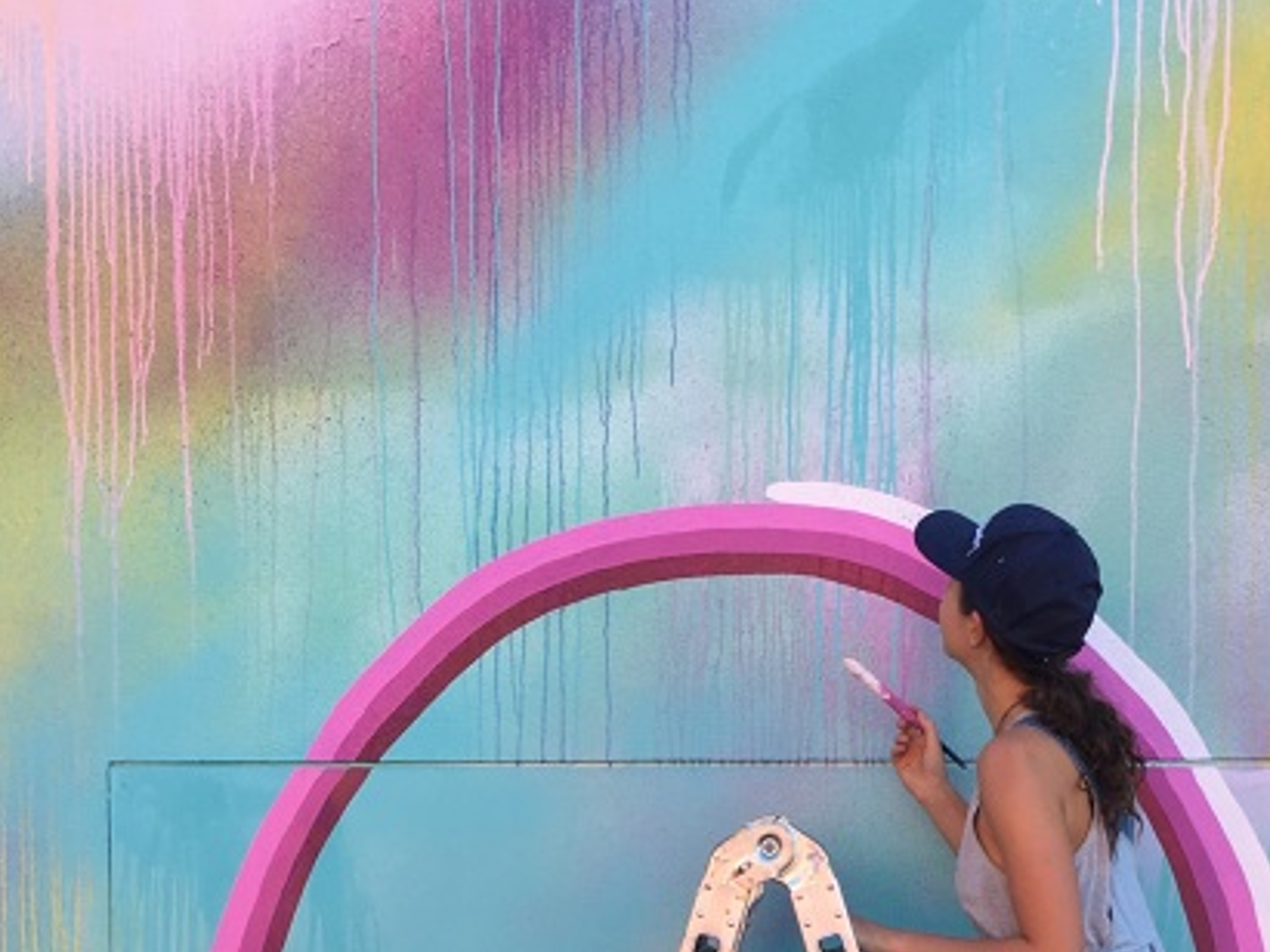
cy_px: 1022
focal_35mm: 63
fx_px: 2311
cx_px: 800
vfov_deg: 22.1
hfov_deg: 30.6
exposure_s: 1/319
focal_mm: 4.15
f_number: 2.2
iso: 25
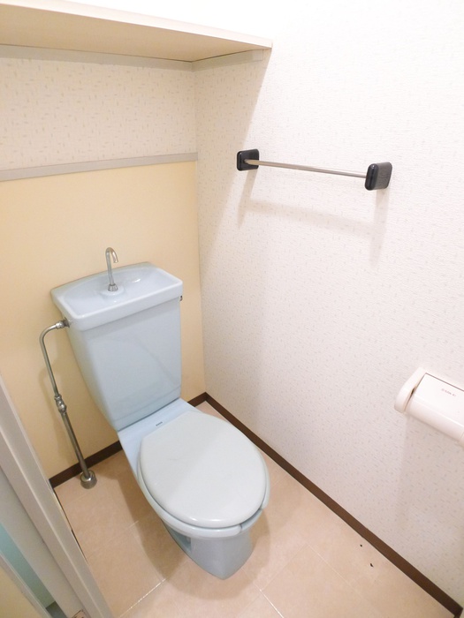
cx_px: 232
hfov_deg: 56.8
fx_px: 429
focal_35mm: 24
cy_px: 309
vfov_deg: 71.6
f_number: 2
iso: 400
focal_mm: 5.1
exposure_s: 1/15
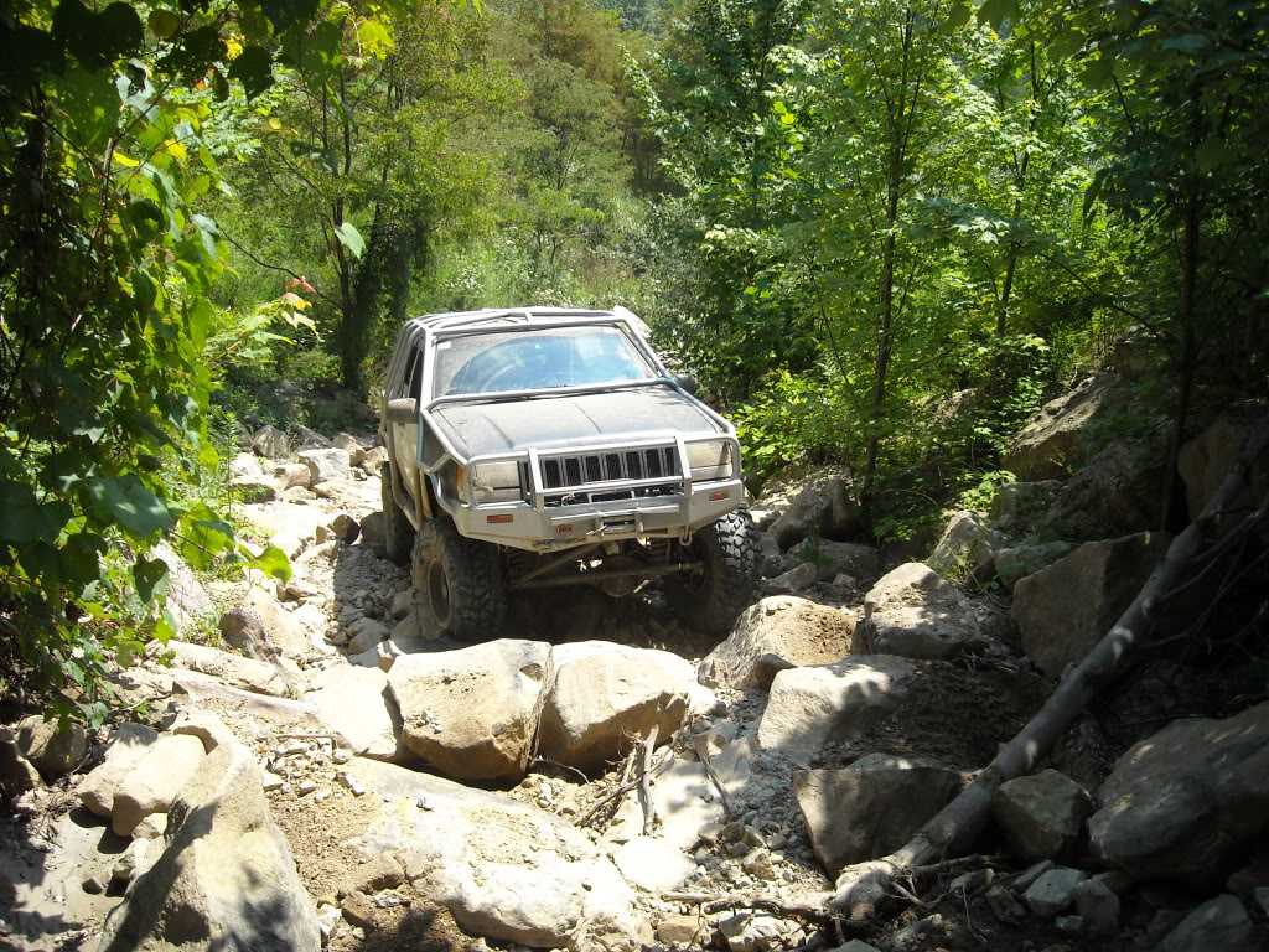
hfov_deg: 52.6
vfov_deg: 40.7
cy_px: 476
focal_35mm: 35
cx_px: 634
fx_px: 1283
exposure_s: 1/458
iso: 64
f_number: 2.8
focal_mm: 5.7
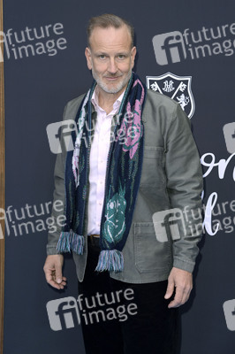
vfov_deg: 30.5
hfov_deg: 20.6
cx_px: 118
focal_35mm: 66
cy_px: 177
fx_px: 647
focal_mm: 66
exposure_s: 1/250
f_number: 5.6
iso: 500
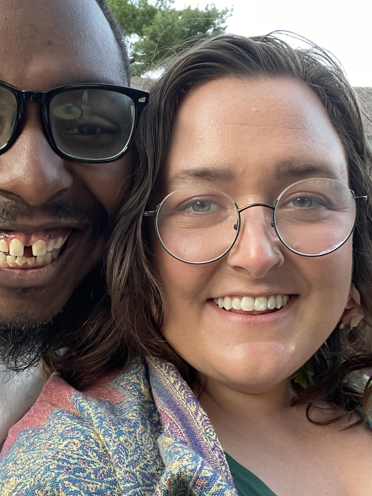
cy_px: 275
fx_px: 645
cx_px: 141
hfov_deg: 32.0
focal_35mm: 45
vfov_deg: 42.0
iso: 160
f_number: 2.2
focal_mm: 2.71
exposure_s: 1/60
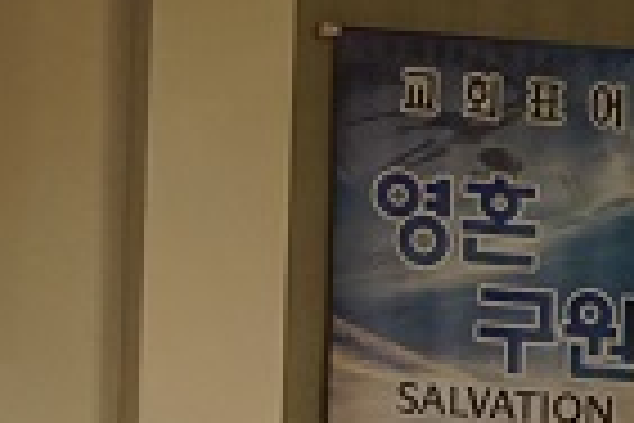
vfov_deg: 6.5
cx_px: -603
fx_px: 3592
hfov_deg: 9.5
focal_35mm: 204
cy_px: 862
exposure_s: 1/60
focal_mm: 24
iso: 1000
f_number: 6.3
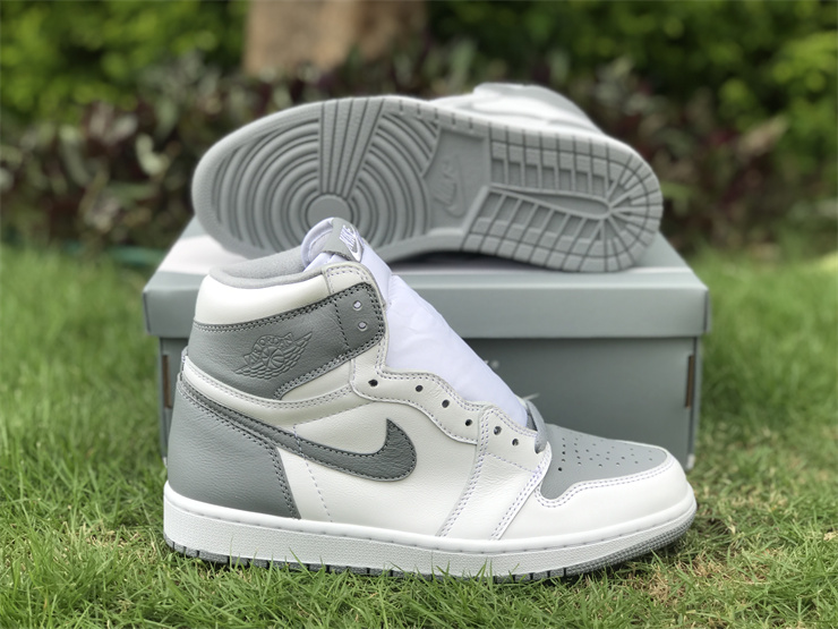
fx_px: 1380
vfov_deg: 25.7
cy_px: 314
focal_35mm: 57
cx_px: 419
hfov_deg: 33.8
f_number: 2.8
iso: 20
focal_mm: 6.6
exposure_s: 1/209
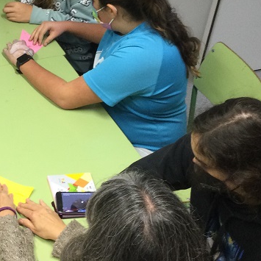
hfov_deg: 21.6
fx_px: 674
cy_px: 102
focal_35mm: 79
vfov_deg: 21.9
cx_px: 46
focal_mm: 3.3
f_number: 2.4
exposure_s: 1/33
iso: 64
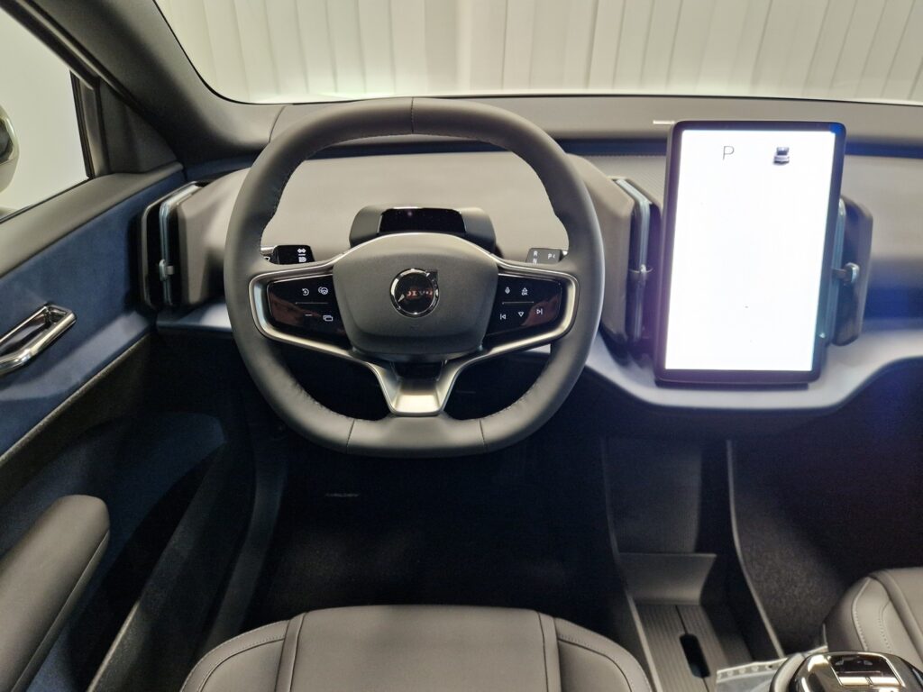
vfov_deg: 58.9
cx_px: 462
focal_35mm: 23
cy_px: 346
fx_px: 613
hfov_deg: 73.9
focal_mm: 5.4
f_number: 1.8
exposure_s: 1/60
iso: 640
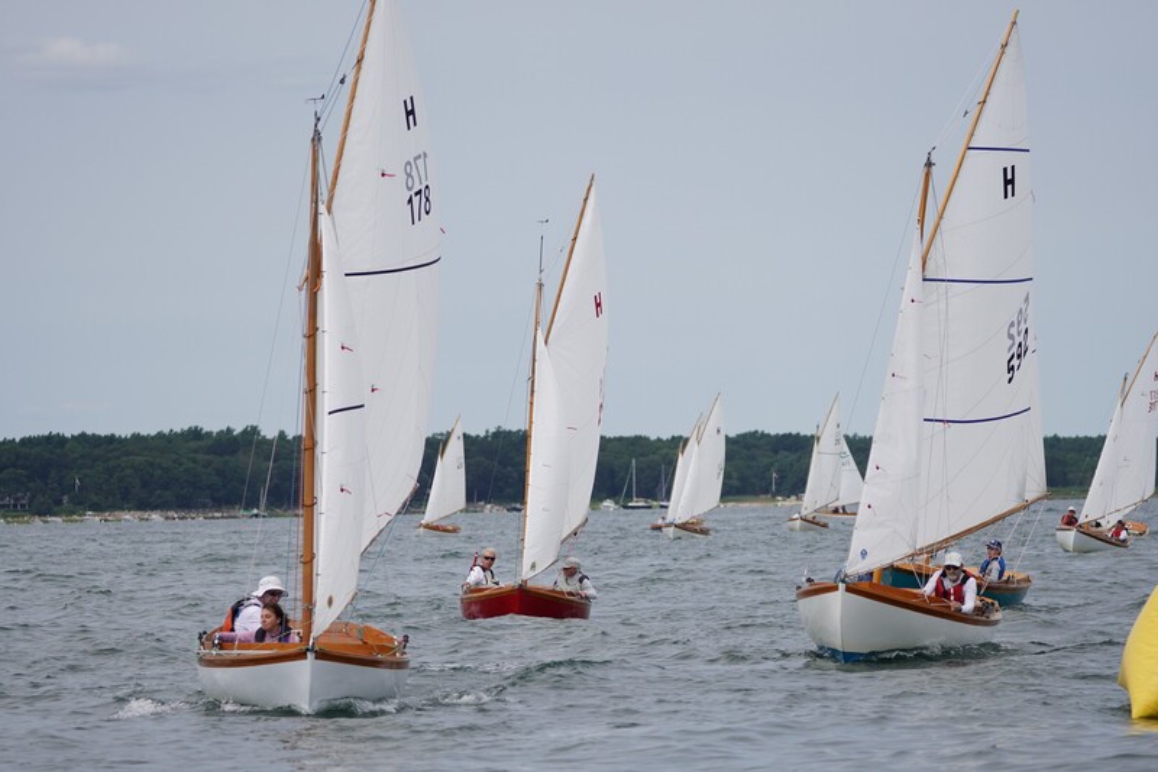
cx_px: 579
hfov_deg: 9.2
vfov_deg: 6.1
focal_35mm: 225
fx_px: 7236
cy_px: 386
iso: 160
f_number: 5
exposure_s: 1/1250
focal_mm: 150
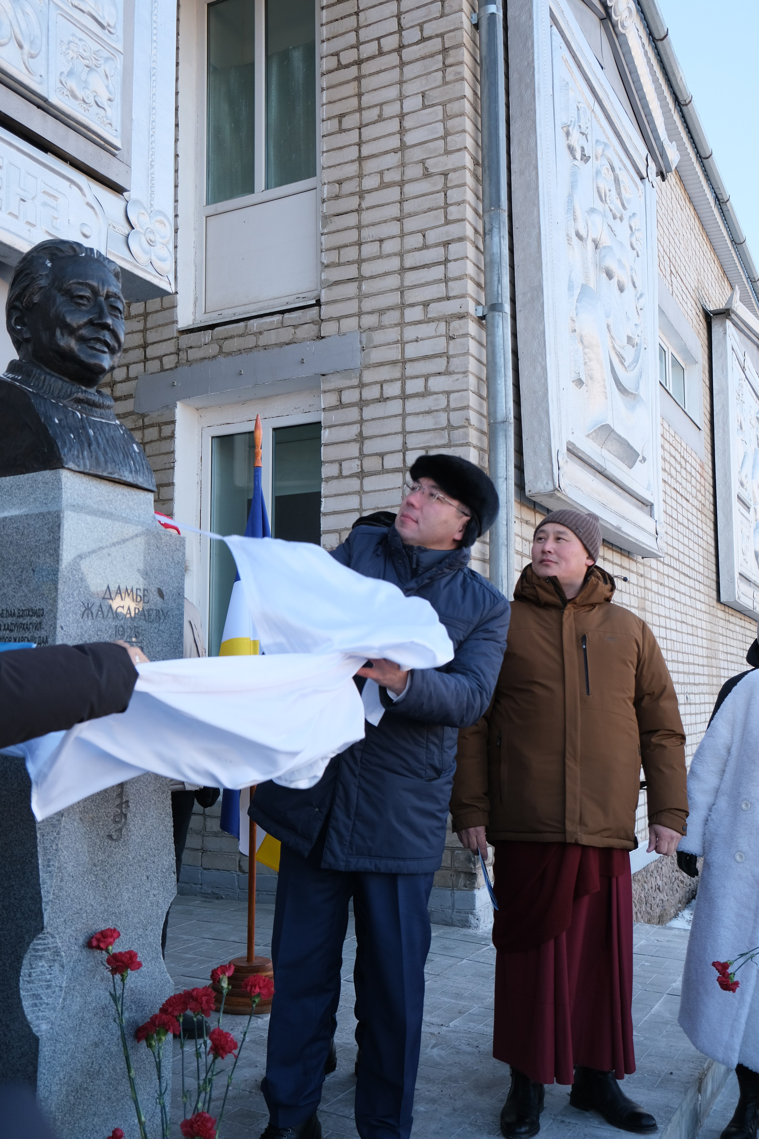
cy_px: 570
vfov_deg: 58.7
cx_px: 380
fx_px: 1012
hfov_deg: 41.1
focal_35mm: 32
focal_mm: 21.4
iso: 320
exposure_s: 1/220
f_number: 4
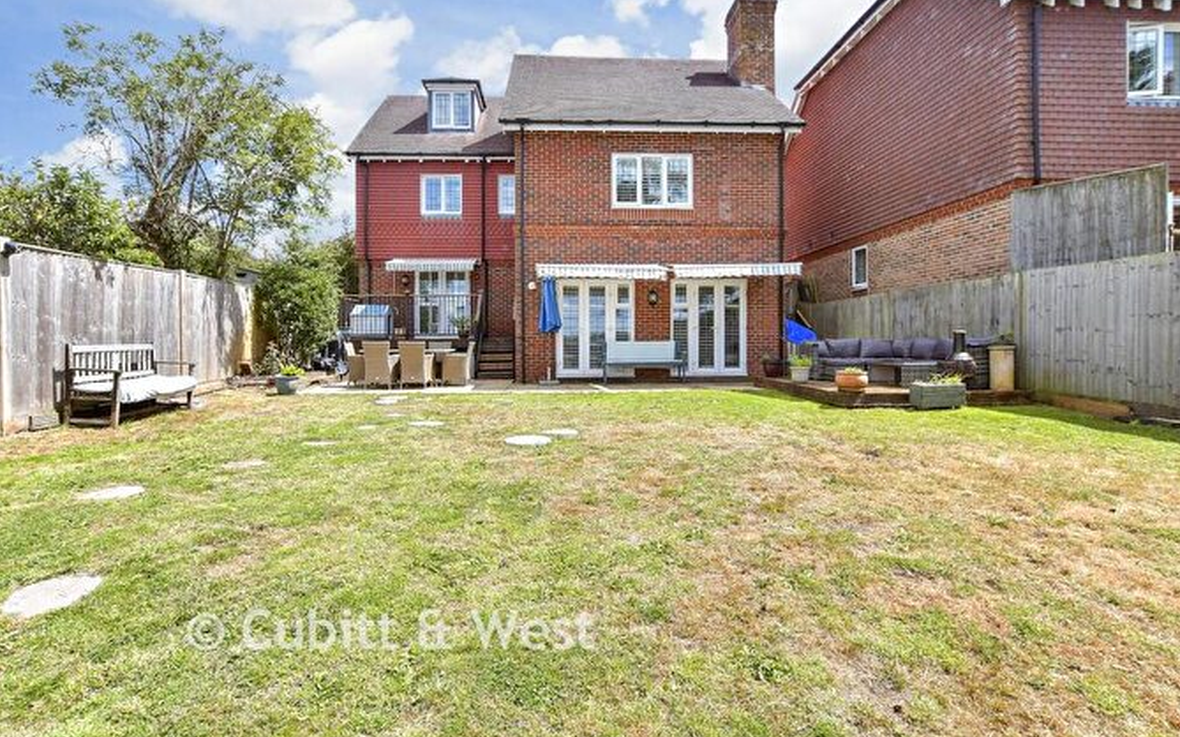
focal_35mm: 16
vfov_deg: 71.2
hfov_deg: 97.8
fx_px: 514
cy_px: 348
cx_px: 587
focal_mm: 10
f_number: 8
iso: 160
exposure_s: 1/250
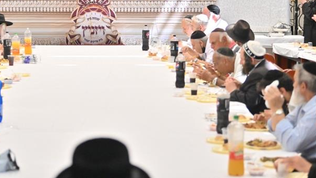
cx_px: 84
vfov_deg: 9.7
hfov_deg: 17.2
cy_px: 0
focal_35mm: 124
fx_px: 1039
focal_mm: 70
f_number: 2.8
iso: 2500
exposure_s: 1/2500
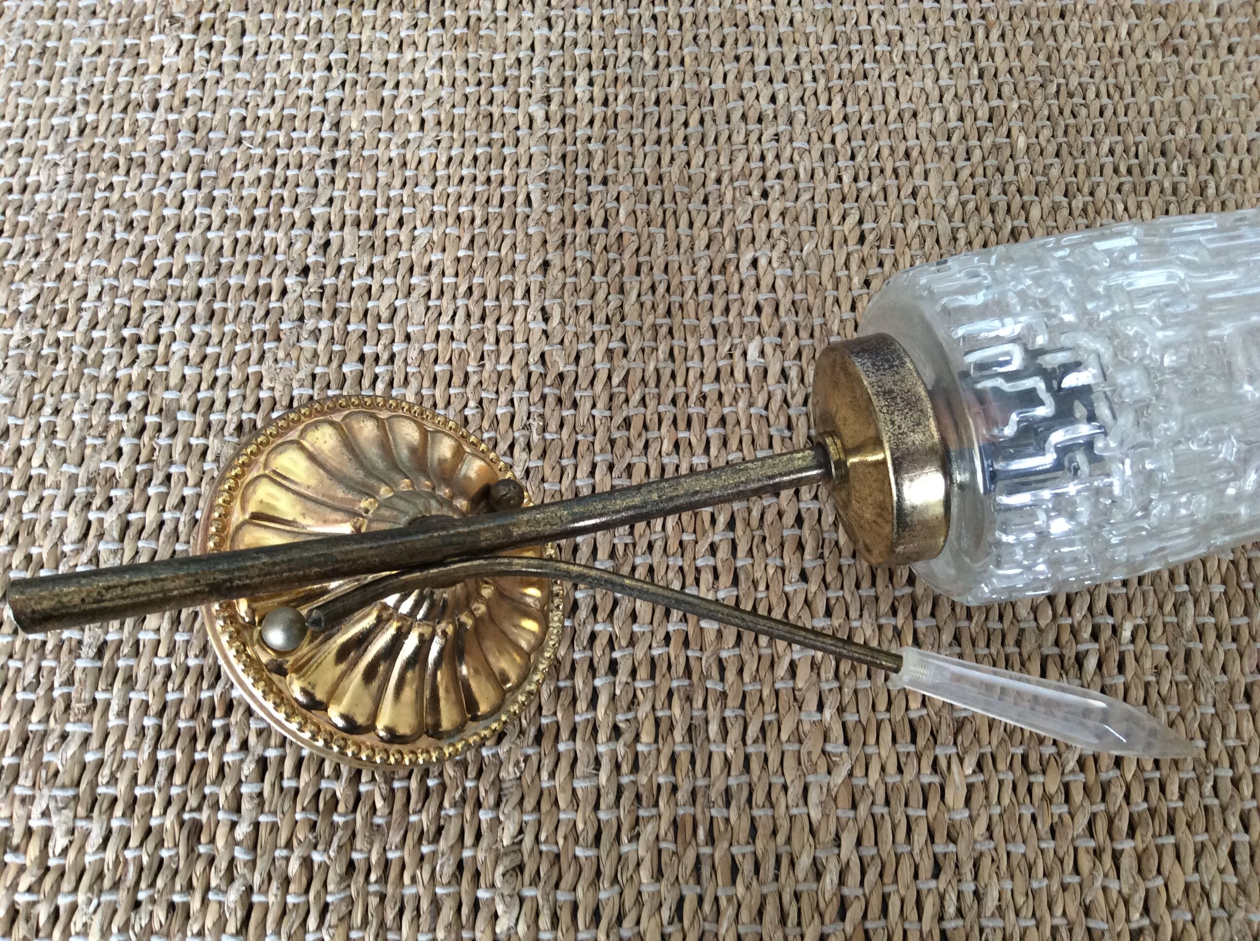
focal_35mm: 32
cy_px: 470
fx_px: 1163
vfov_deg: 44.1
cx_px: 630
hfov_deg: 56.9
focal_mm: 3.3
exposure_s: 1/25
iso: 80
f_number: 2.4
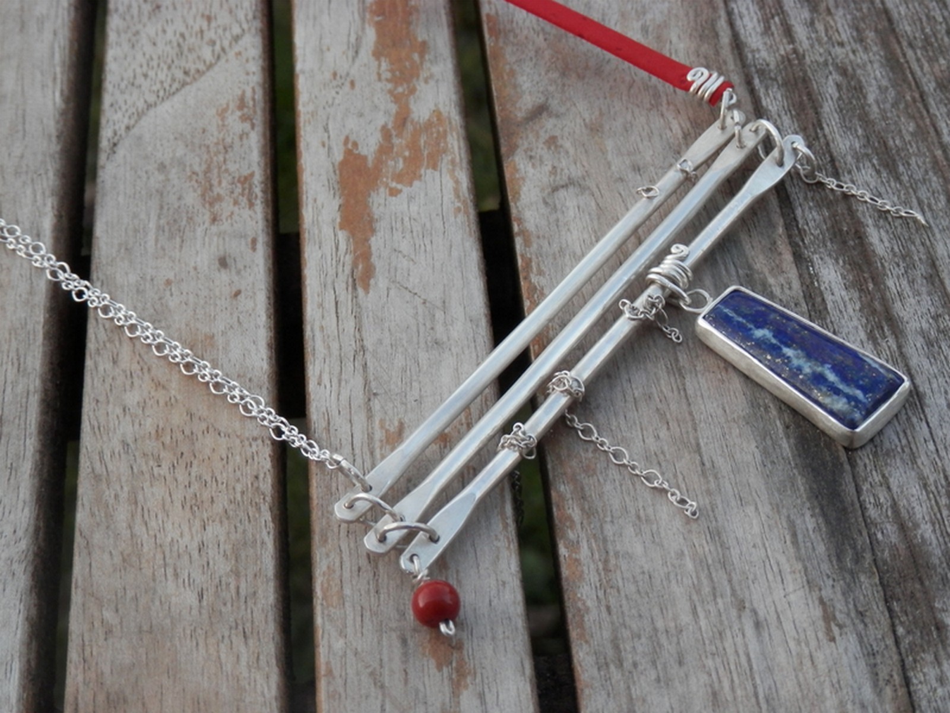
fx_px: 1811
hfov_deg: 29.4
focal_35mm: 66
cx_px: 475
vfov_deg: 22.3
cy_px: 356
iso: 200
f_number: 4.4
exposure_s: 1/50
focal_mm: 11.9
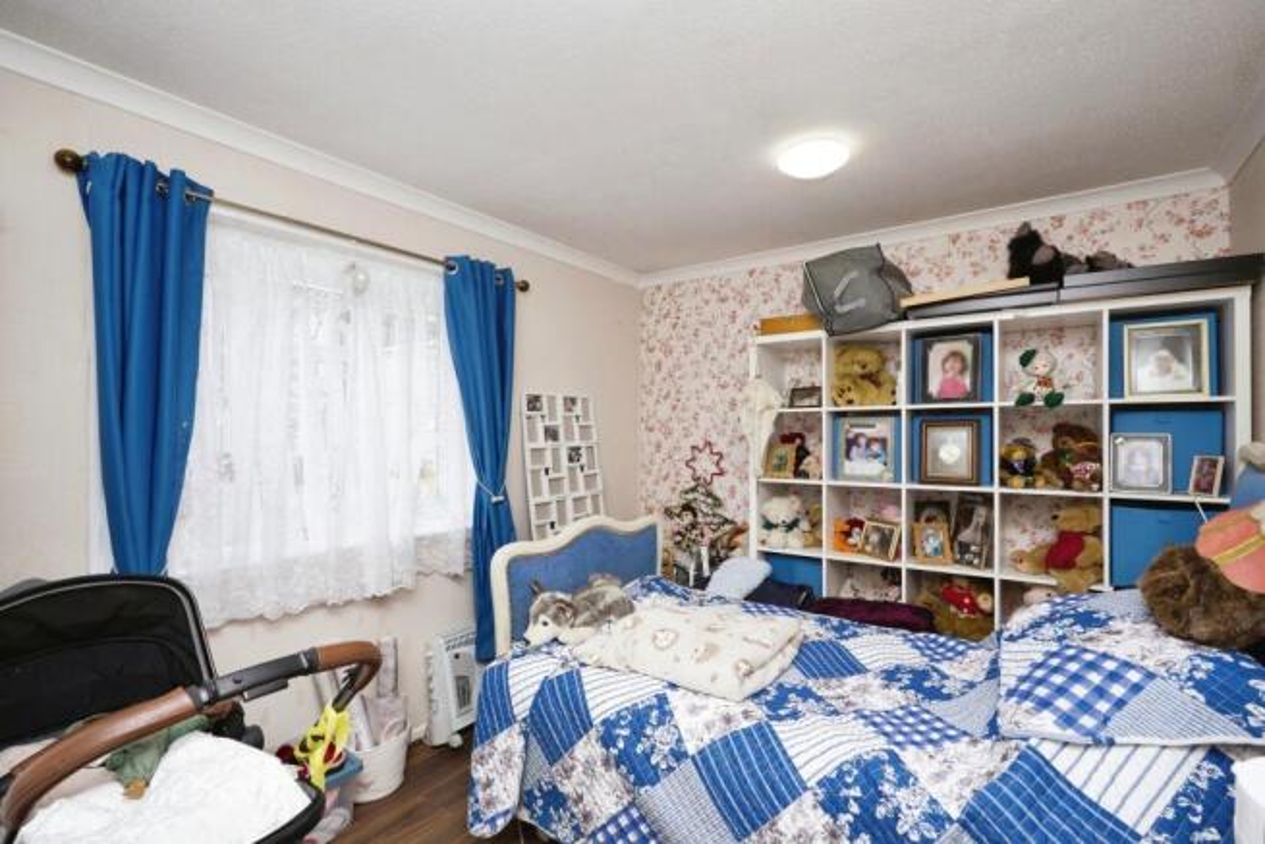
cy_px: 422
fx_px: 562
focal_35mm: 16
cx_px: 632
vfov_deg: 73.8
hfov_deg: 96.7
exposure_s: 1/60
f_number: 8
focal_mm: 16
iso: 400
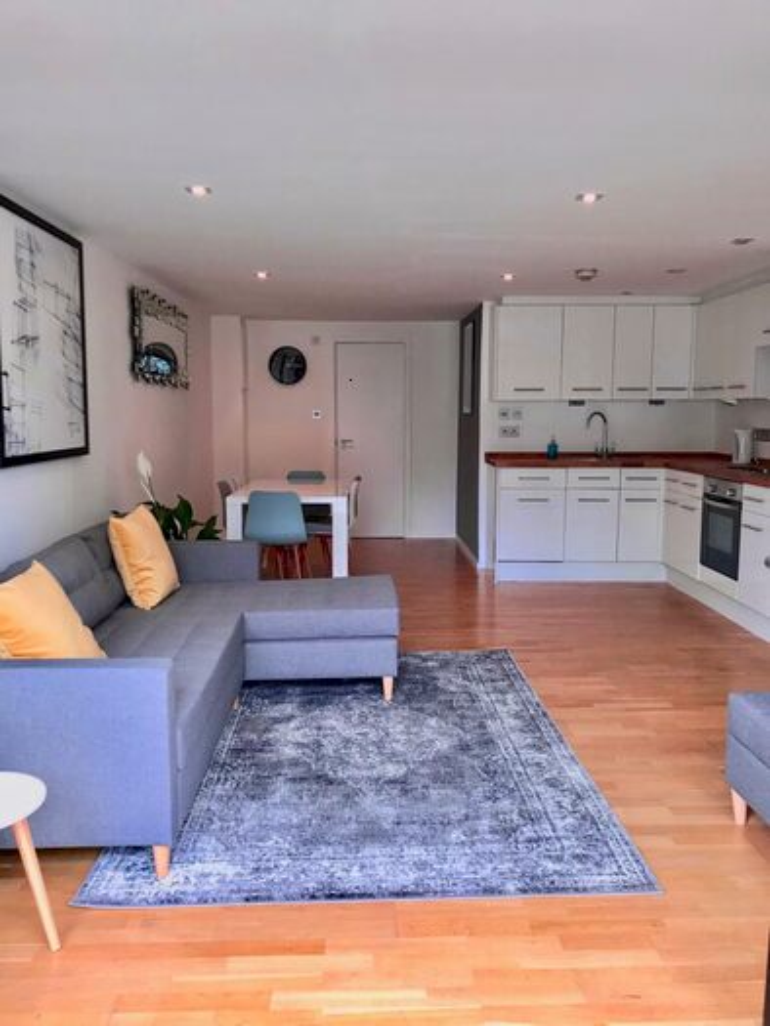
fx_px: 830
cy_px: 513
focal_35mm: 28
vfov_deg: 63.4
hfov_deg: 49.8
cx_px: 385
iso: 25
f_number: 1.8
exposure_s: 1/33
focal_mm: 3.99
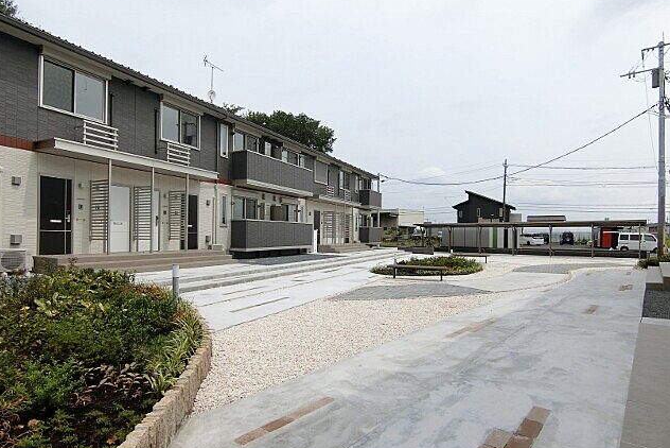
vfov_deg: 61.9
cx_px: 333
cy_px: 239
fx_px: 372
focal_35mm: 20
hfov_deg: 84.0
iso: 80
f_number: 6.9
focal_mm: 4.06
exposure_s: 1/320
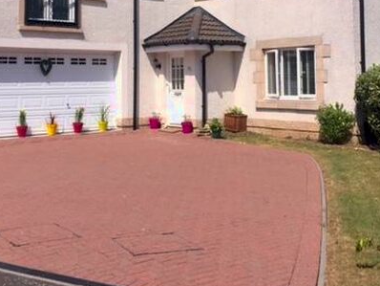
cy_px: 54
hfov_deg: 37.4
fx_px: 560
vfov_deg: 28.0
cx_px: 161
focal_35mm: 51
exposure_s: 1/4950
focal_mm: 4.15
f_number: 2.2
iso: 32
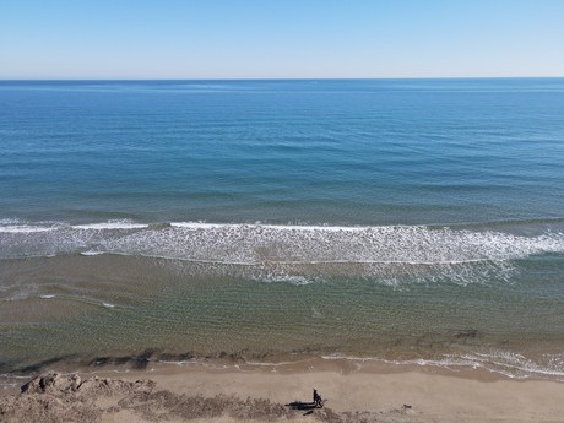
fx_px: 391
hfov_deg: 71.6
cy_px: 212
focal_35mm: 24
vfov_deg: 56.8
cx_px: 282
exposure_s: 1/640
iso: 100
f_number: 2.8
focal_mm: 4.5
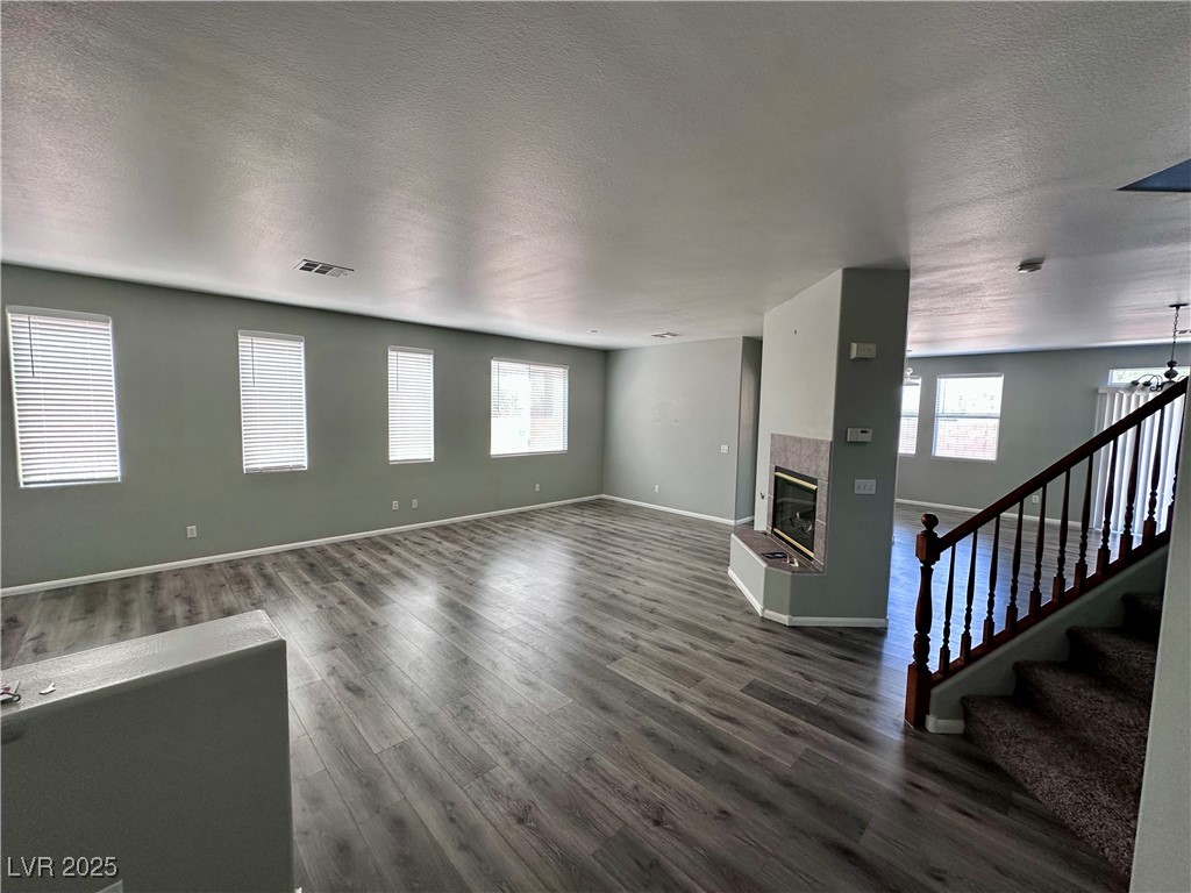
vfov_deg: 85.7
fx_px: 482
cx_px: 596
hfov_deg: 102.1
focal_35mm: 14
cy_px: 446
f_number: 2.2
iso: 125
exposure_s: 1/99
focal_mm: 2.22
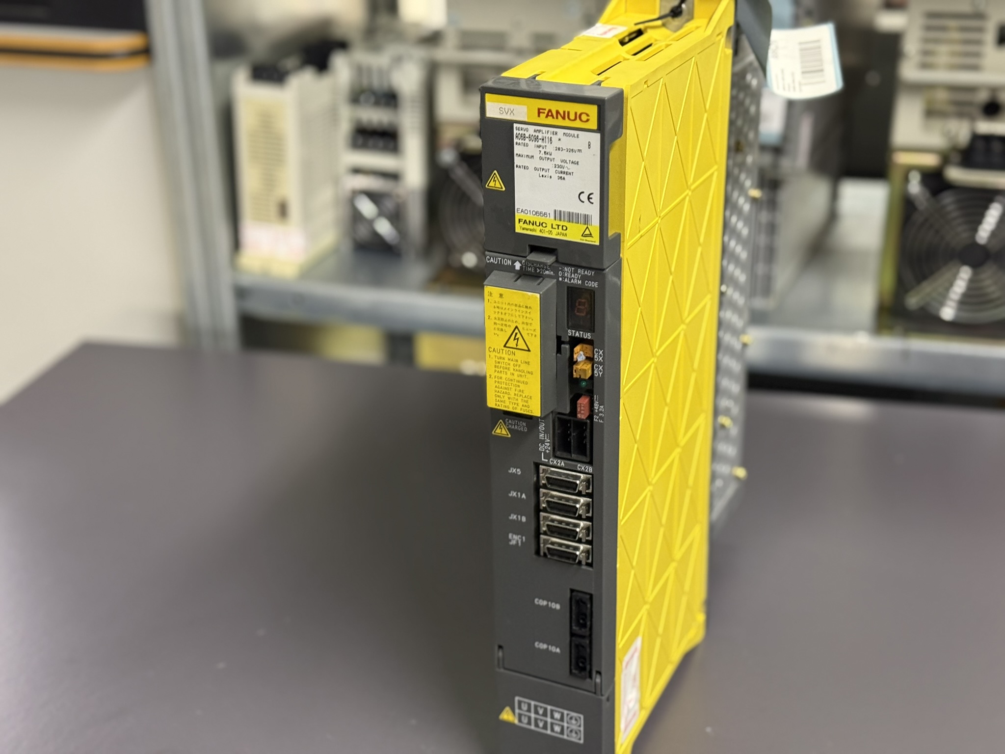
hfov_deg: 39.7
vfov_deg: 30.3
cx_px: 502
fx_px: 1394
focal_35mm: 48
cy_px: 377
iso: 200
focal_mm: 6.76
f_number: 1.78
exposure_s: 1/33
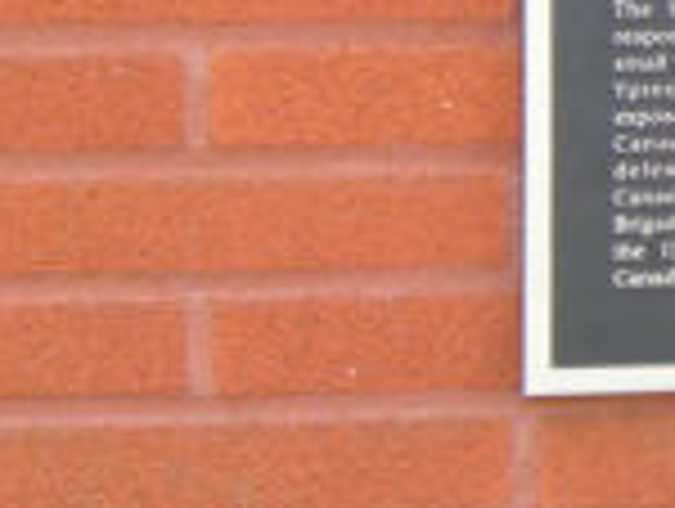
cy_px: -261
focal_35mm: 472
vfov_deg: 3.1
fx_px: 9219
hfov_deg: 4.2
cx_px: 1233
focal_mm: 23
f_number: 4.5
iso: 123
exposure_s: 1/69
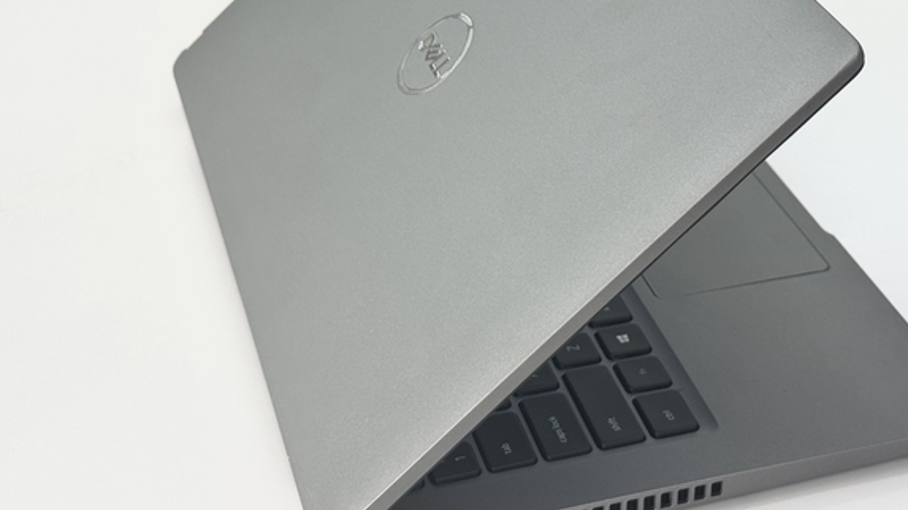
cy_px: 143
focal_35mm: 73
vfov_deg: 16.5
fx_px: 1757
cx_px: 566
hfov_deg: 28.9
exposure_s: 1/176
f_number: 1.78
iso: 50
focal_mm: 6.76
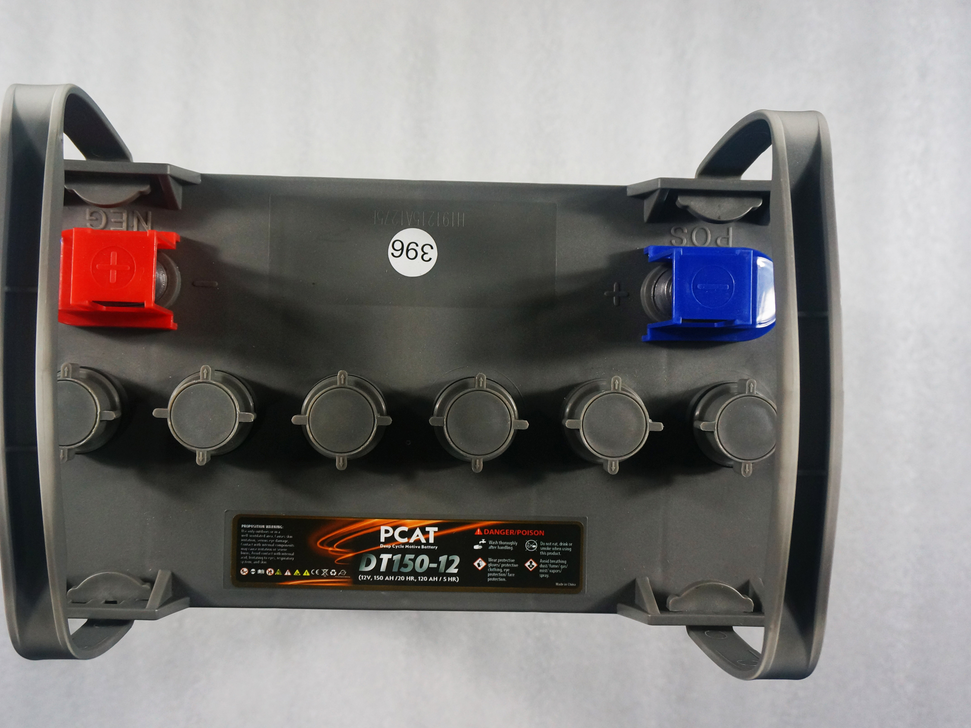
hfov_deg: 55.2
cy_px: 359
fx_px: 926
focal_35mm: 33
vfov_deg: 42.9
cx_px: 422
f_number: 4
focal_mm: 20
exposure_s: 1/60
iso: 800
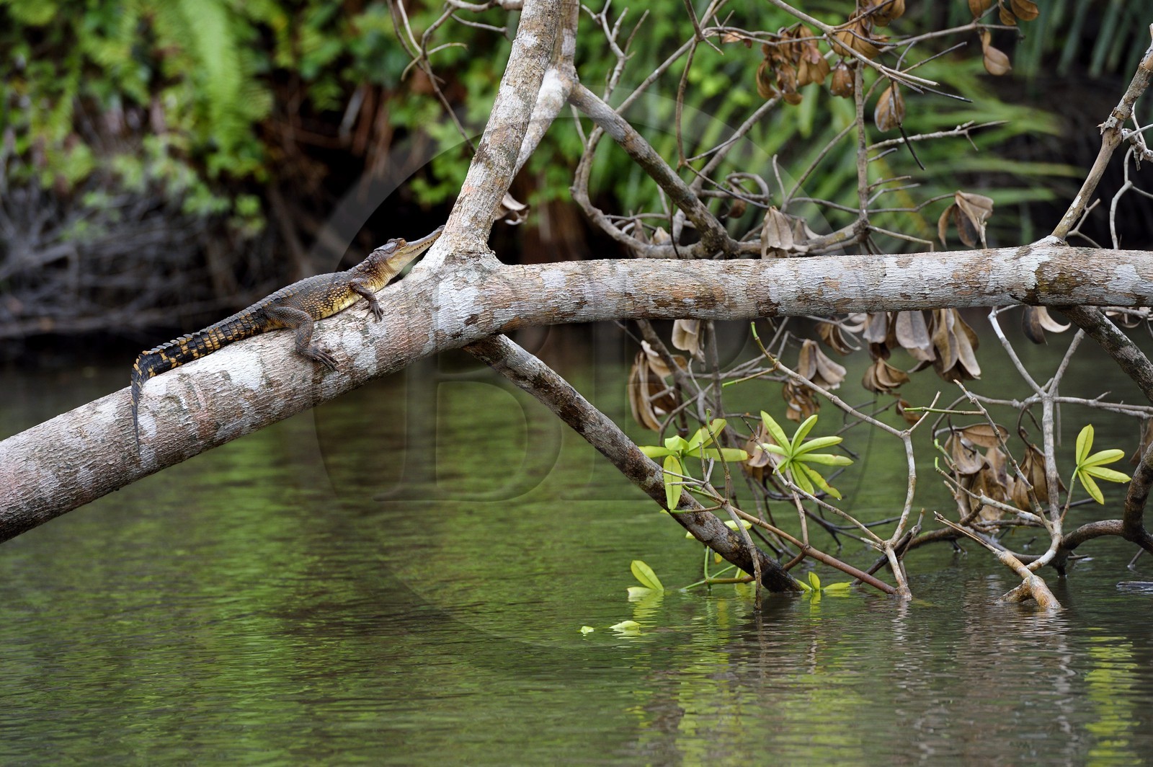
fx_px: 6400
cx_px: 576
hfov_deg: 10.3
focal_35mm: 200
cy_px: 384
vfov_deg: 6.9
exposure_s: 1/250
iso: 800
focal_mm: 200
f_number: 7.1
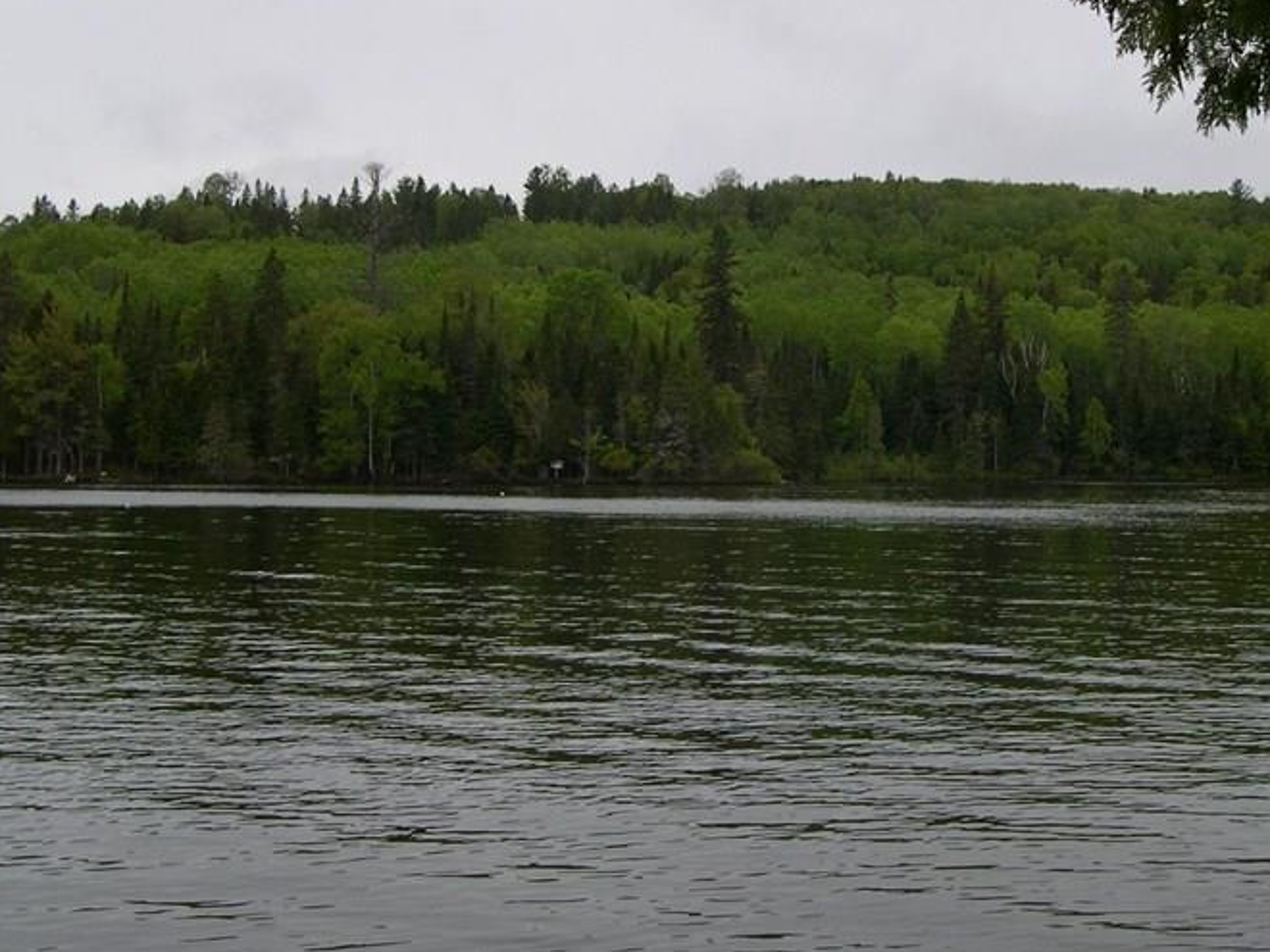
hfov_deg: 32.6
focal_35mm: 59
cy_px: 346
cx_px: 781
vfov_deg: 24.7
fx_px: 2165
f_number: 7.6
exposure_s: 1/136
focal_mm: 8
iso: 100
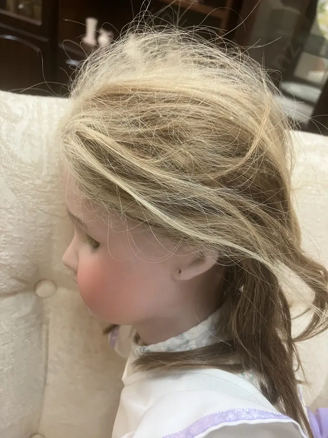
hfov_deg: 49.7
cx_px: 164
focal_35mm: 28
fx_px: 354
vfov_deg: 63.4
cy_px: 219
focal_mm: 3.99
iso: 200
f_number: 1.8
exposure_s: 1/50
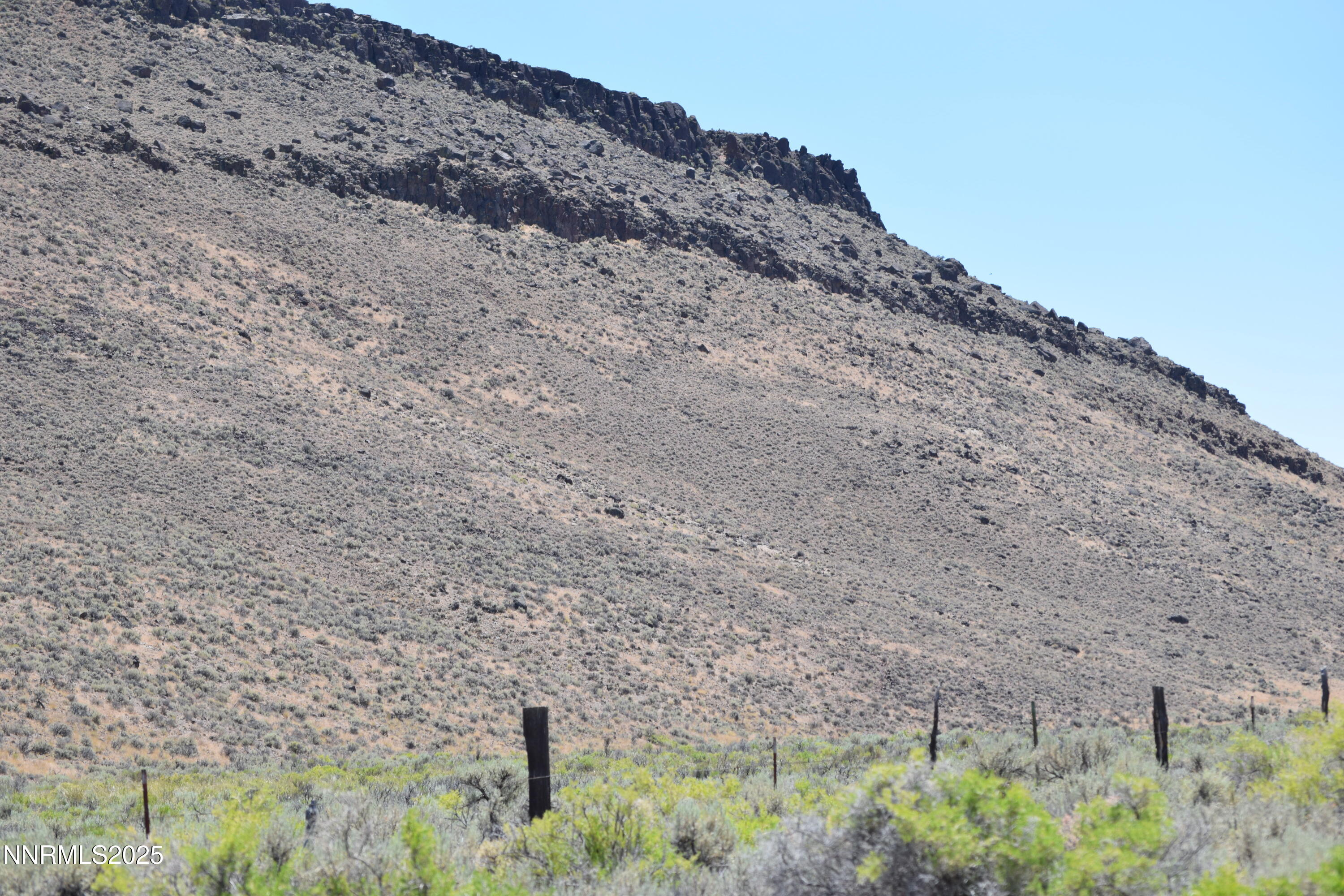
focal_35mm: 135
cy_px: 448
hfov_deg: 15.2
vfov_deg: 10.2
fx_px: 5040
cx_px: 672
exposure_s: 1/400
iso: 200
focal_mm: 90
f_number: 10
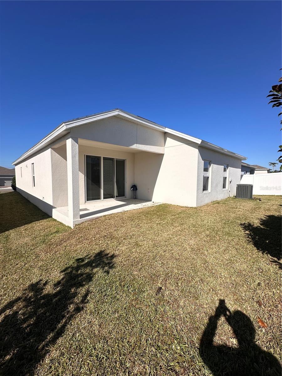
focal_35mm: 14
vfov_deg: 102.1
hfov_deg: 85.7
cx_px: 141
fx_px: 152
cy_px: 188
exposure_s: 1/4132
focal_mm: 2.22
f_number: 2.2
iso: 50
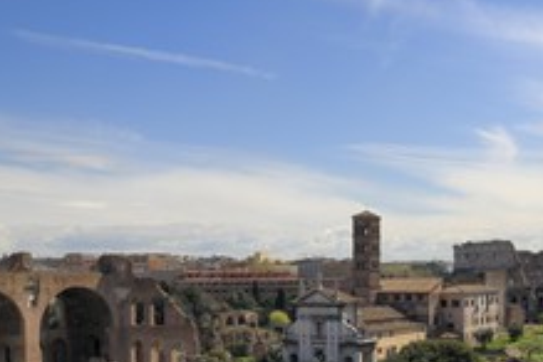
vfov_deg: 26.6
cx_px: 353
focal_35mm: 49
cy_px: 330
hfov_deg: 40.0
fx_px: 738
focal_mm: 17
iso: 100
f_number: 13
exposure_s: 1/125
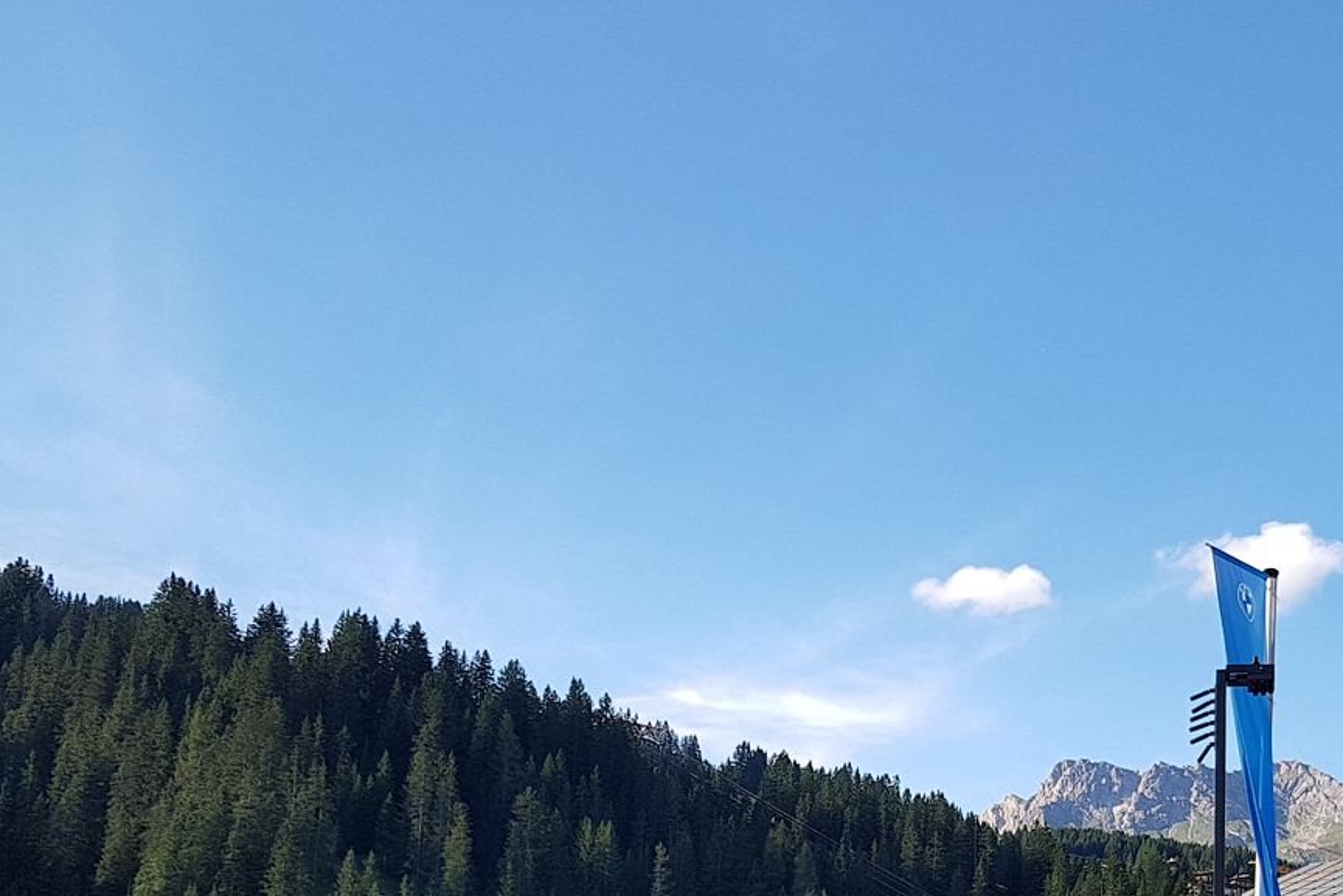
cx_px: 896
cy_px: 860
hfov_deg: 39.1
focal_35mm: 50
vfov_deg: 25.9
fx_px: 1865
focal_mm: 4.2
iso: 50
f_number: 1.7
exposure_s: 1/890
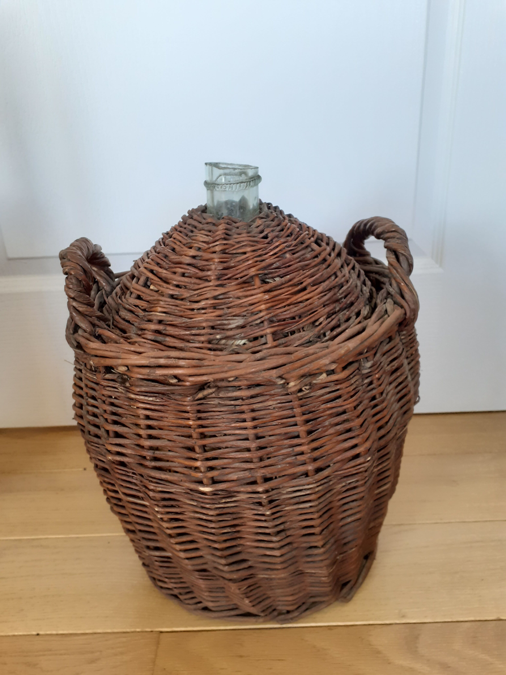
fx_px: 526
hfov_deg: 51.4
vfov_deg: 65.3
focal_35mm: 27
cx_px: 253
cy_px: 338
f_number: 1.9
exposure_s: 1/50
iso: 160
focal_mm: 3.6
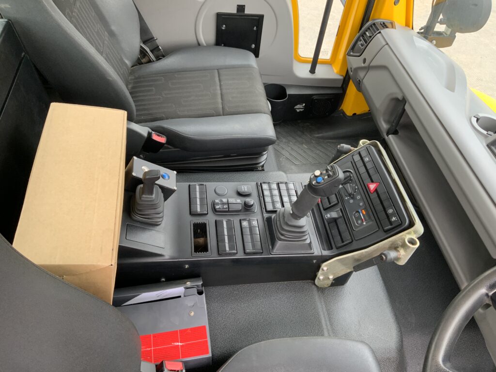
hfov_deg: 61.7
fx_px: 416
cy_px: 186
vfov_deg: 48.2
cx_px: 248
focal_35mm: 29
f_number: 1.8
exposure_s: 1/122
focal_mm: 3
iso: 50
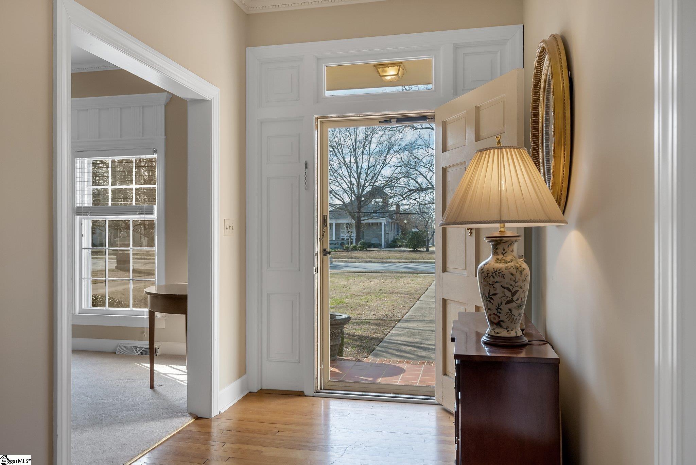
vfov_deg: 49.6
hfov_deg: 69.4
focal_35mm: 26
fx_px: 503
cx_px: 348
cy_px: 232
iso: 400
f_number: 8
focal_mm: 26
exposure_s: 1/125
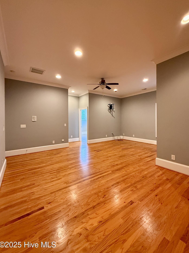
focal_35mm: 15
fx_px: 109
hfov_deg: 81.7
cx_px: 100
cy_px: 122
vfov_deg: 98.1
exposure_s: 1/60
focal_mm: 2.22
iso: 500
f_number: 2.2
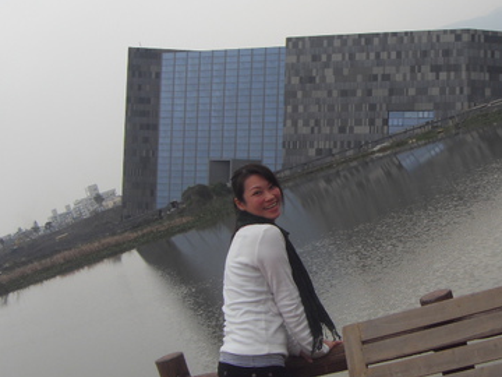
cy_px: 176
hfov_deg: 29.7
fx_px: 943
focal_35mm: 65
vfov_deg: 22.6
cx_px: 326
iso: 80
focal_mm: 6.6
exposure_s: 1/250
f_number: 3.5
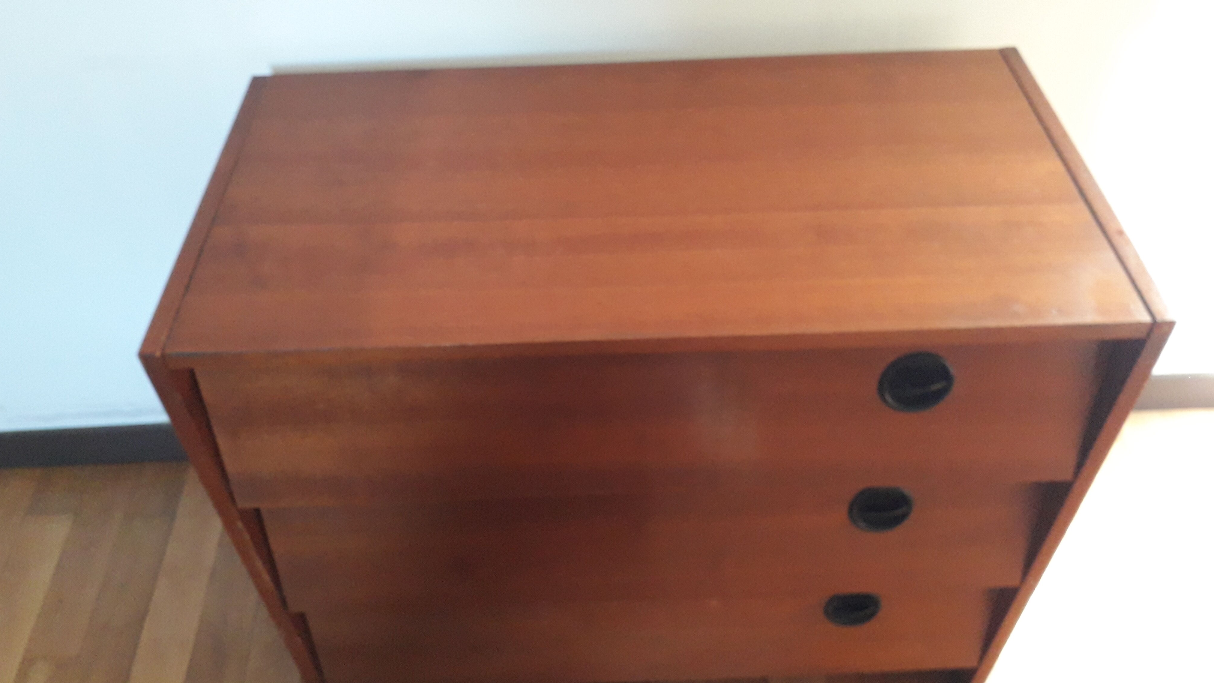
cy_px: 321
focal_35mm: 30
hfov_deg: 64.3
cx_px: 601
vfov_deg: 38.9
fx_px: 966
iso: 250
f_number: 1.9
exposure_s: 1/50
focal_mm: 3.6
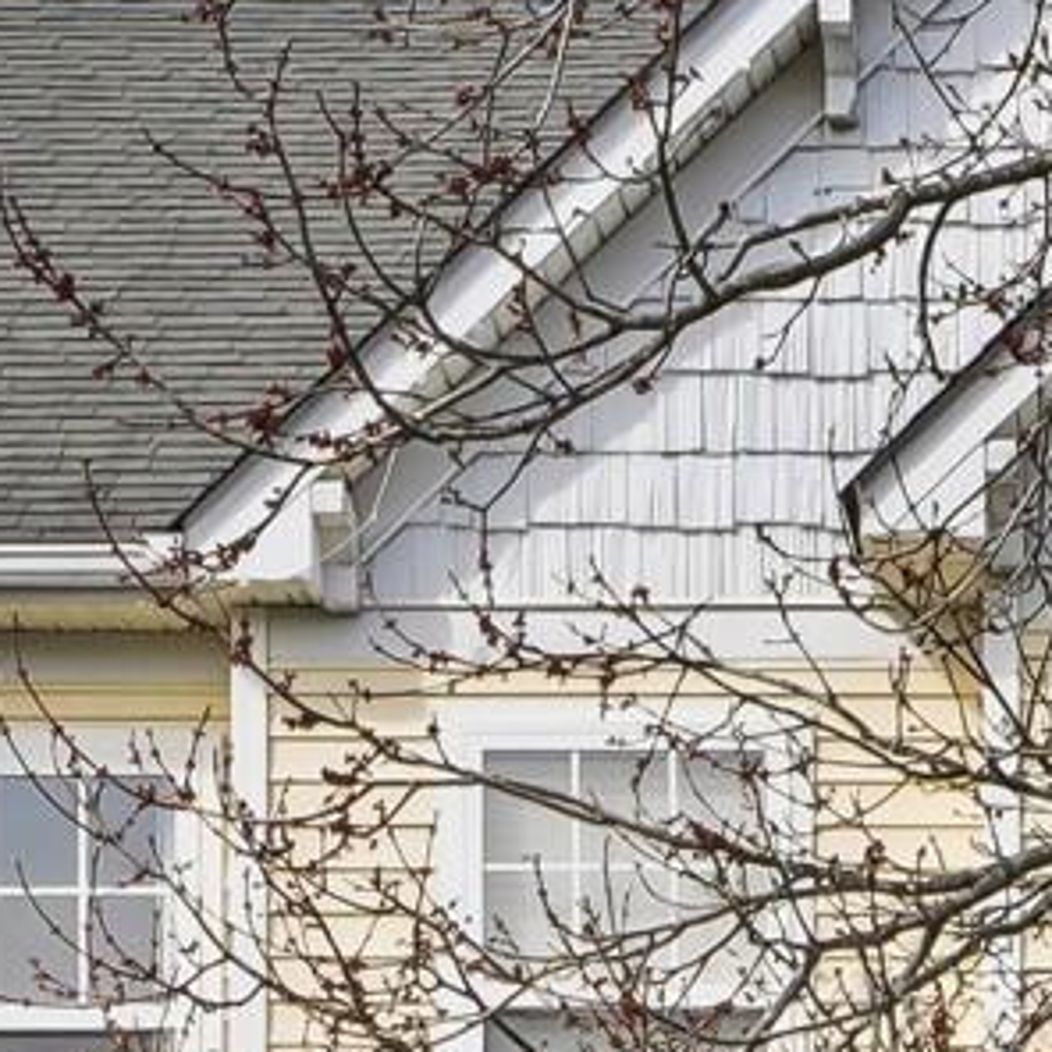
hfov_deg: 8.4
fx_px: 6911
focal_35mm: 201
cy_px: 1541
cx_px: 1770
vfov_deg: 8.5
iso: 50
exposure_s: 1/4
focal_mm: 35
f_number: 11
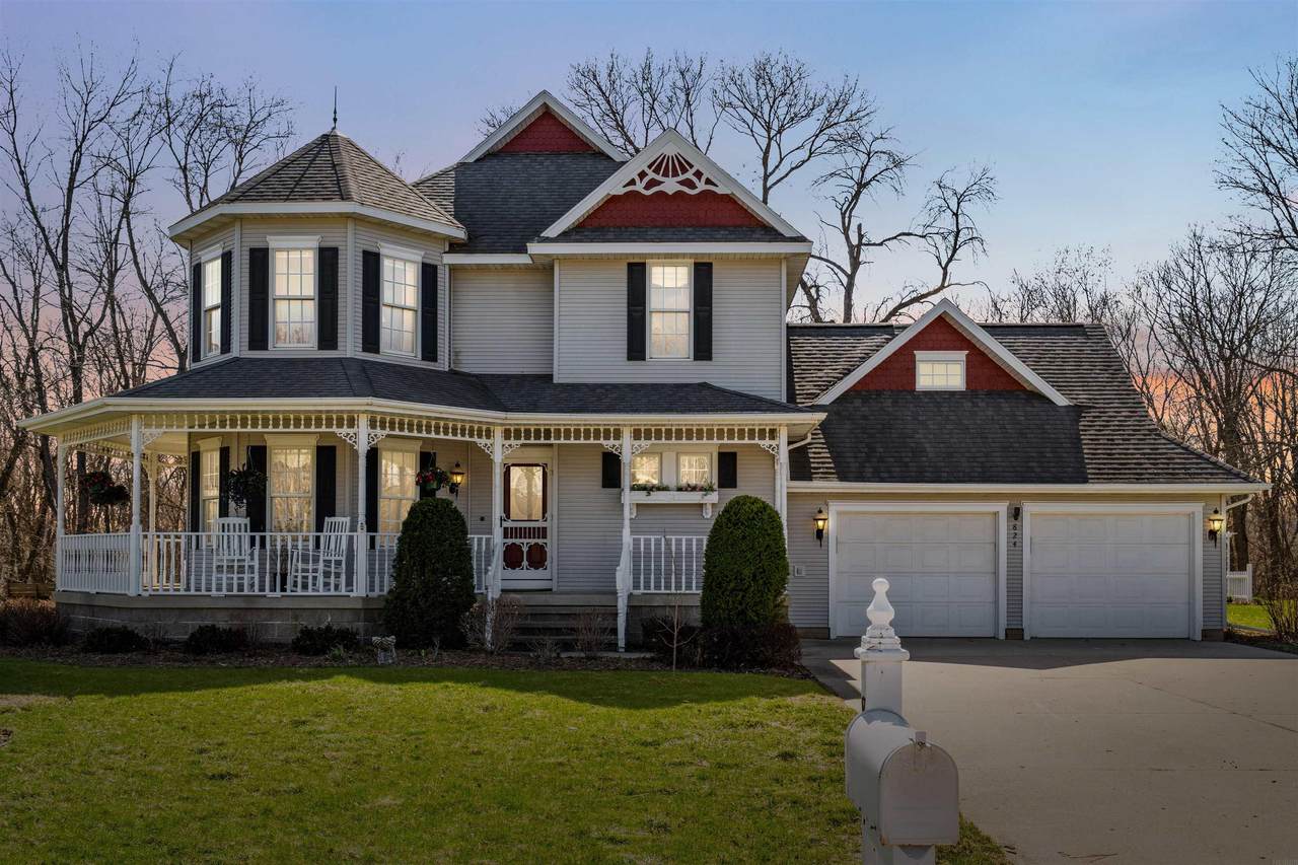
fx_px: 1154
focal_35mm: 32
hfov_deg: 58.7
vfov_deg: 41.1
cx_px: 649
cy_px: 432
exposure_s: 1/250
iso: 250
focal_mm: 32
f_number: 10
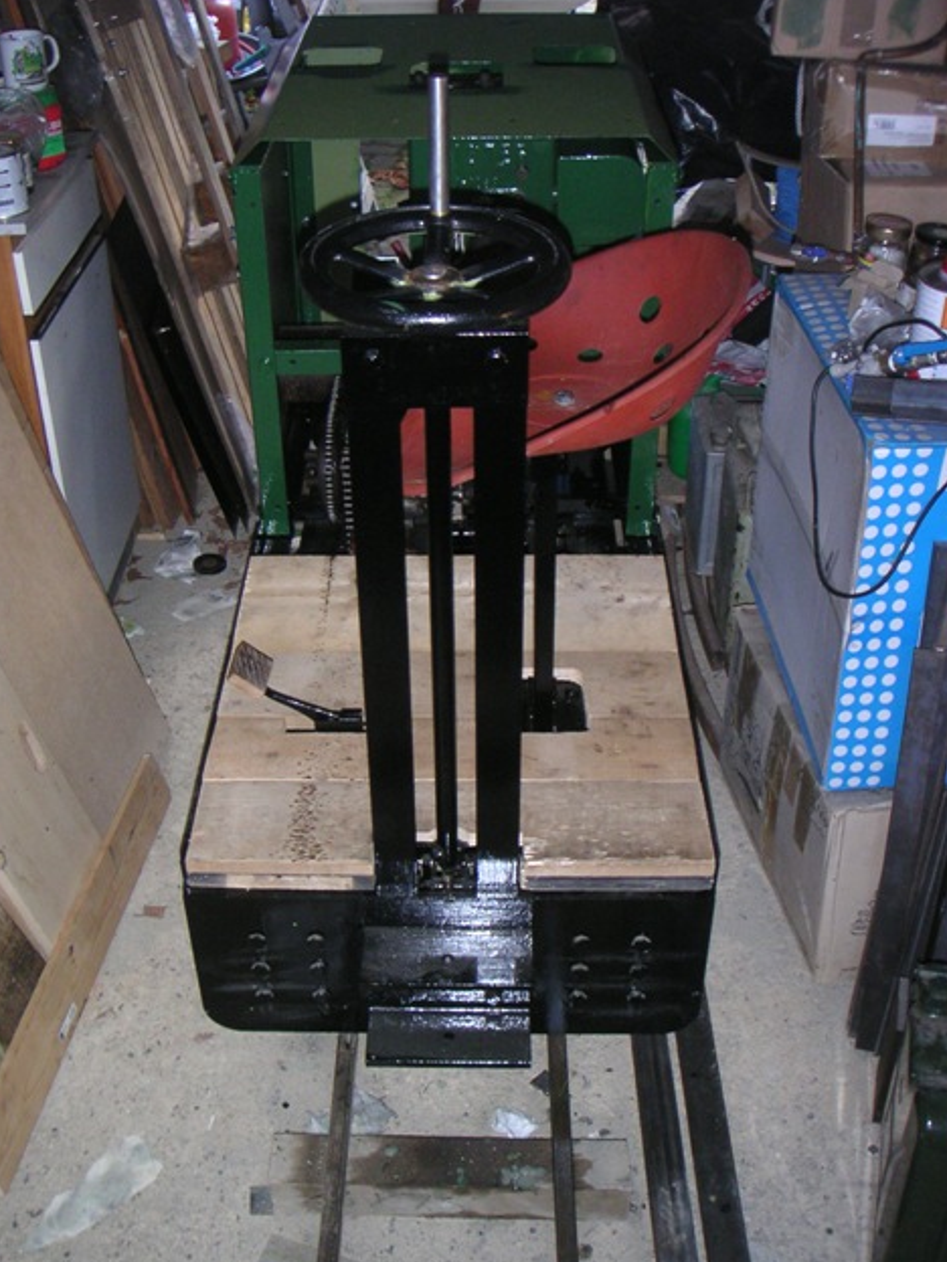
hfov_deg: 36.8
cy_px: 629
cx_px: 463
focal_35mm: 39
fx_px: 1423
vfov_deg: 47.9
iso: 160
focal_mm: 6
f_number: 2.8
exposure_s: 1/45
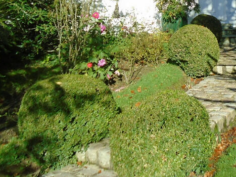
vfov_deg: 24.4
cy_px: -2
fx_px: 389
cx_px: 234
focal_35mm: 57
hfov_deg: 31.4
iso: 100
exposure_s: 1/640
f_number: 3.2
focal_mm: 4.6
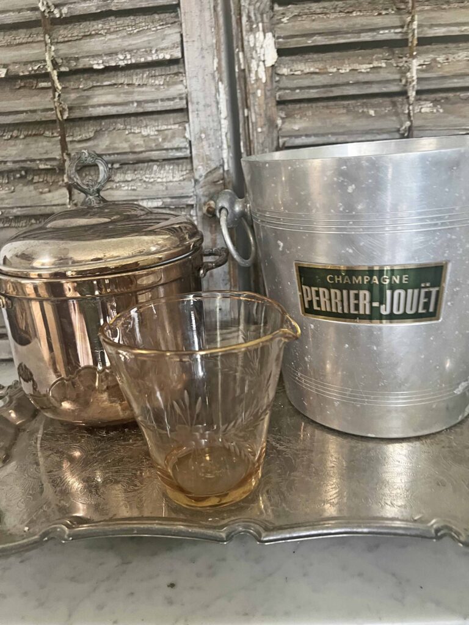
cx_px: 234
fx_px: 470
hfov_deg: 53.1
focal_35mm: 26
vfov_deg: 67.3
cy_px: 312
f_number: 1.5
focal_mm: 5.7
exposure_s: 1/40
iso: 500
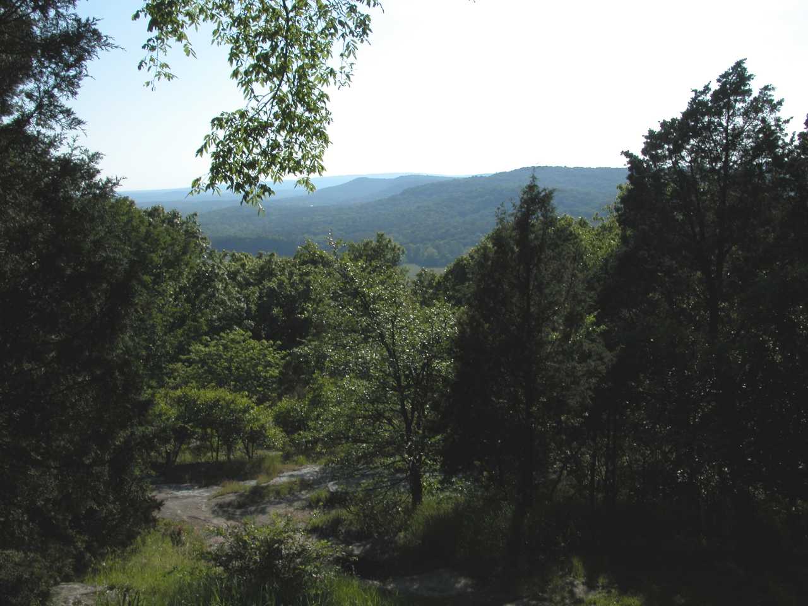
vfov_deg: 40.7
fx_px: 817
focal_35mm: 35
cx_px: 404
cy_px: 303
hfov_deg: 52.6
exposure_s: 1/264
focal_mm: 8.9
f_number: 8
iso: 100
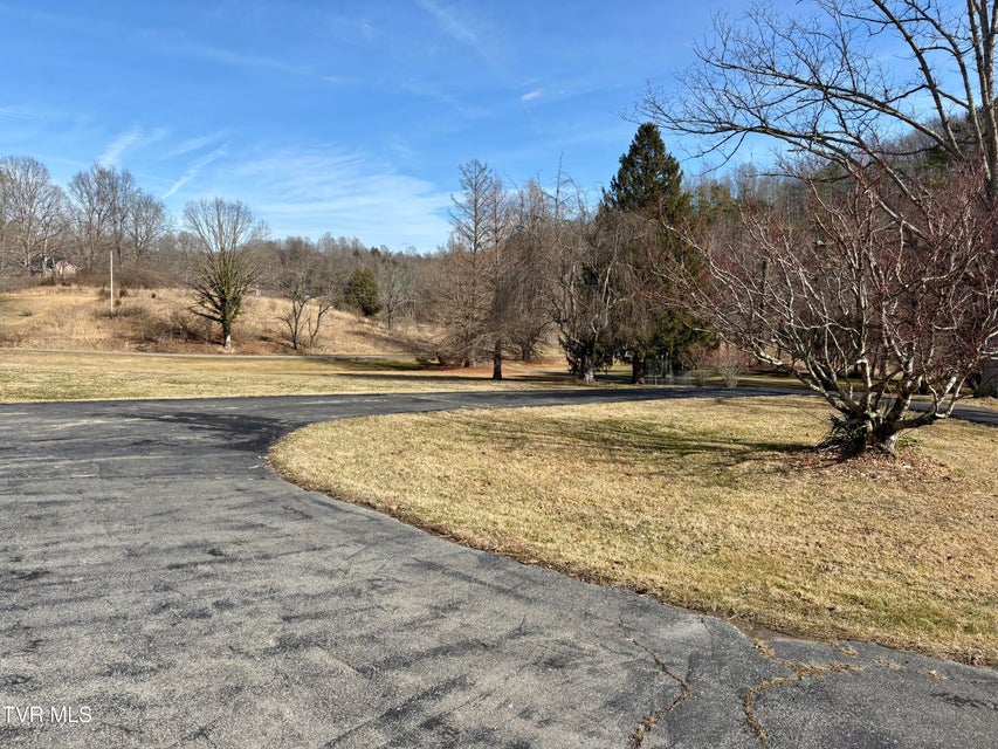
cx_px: 499
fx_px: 750
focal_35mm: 26
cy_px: 374
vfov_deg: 53.1
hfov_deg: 67.3
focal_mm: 5.96
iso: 50
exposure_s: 1/2571
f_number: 1.6
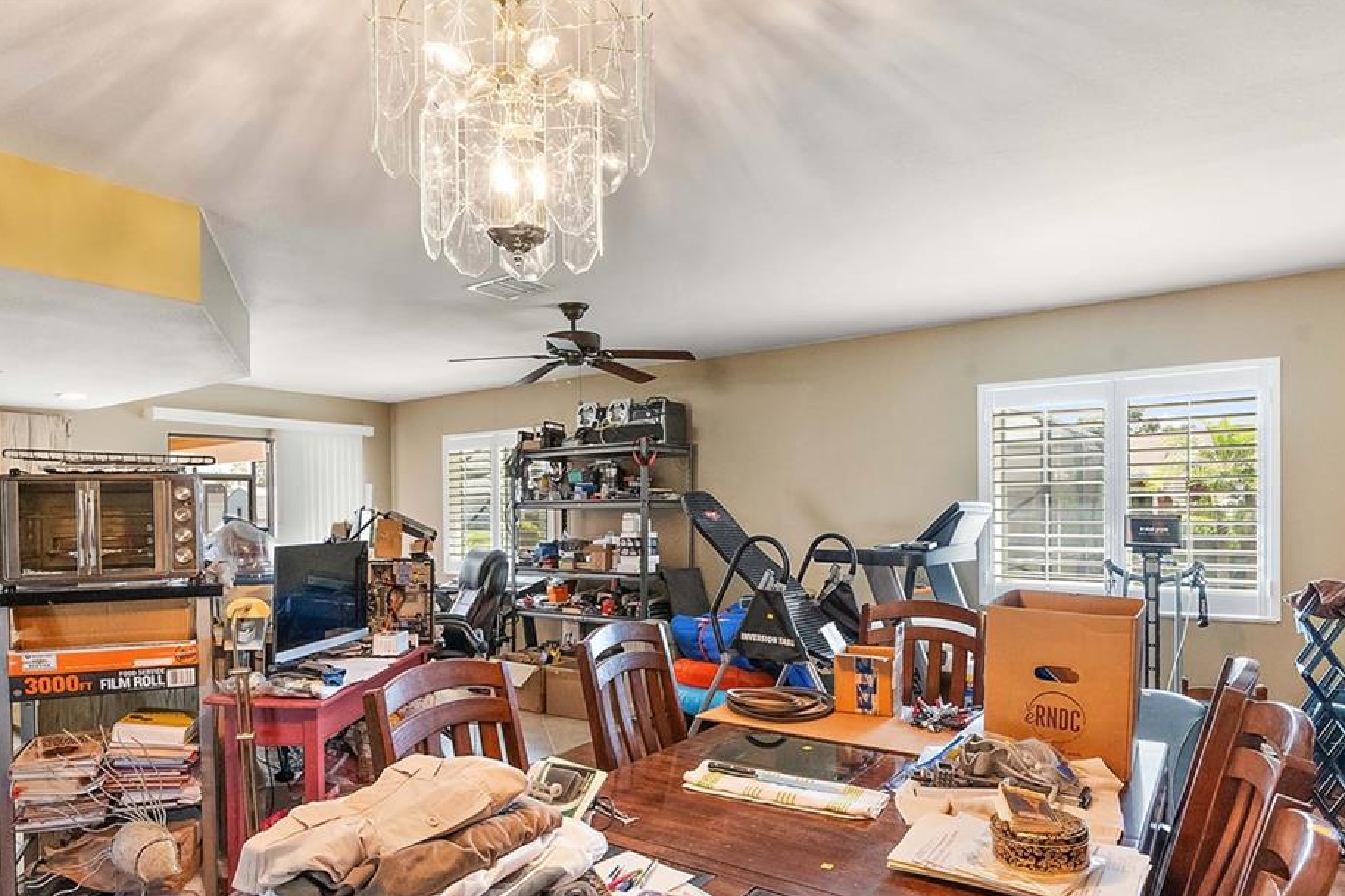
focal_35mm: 21
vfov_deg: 59.2
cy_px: 516
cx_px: 608
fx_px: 784
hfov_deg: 81.0
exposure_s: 1/30
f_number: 9.5
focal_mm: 12
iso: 5000
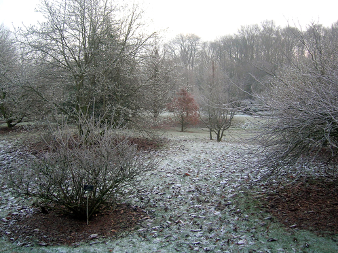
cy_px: 117
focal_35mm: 41
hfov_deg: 45.8
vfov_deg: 35.0
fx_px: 400
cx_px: 173
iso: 50
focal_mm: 5.7
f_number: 2.9
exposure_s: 1/36.2
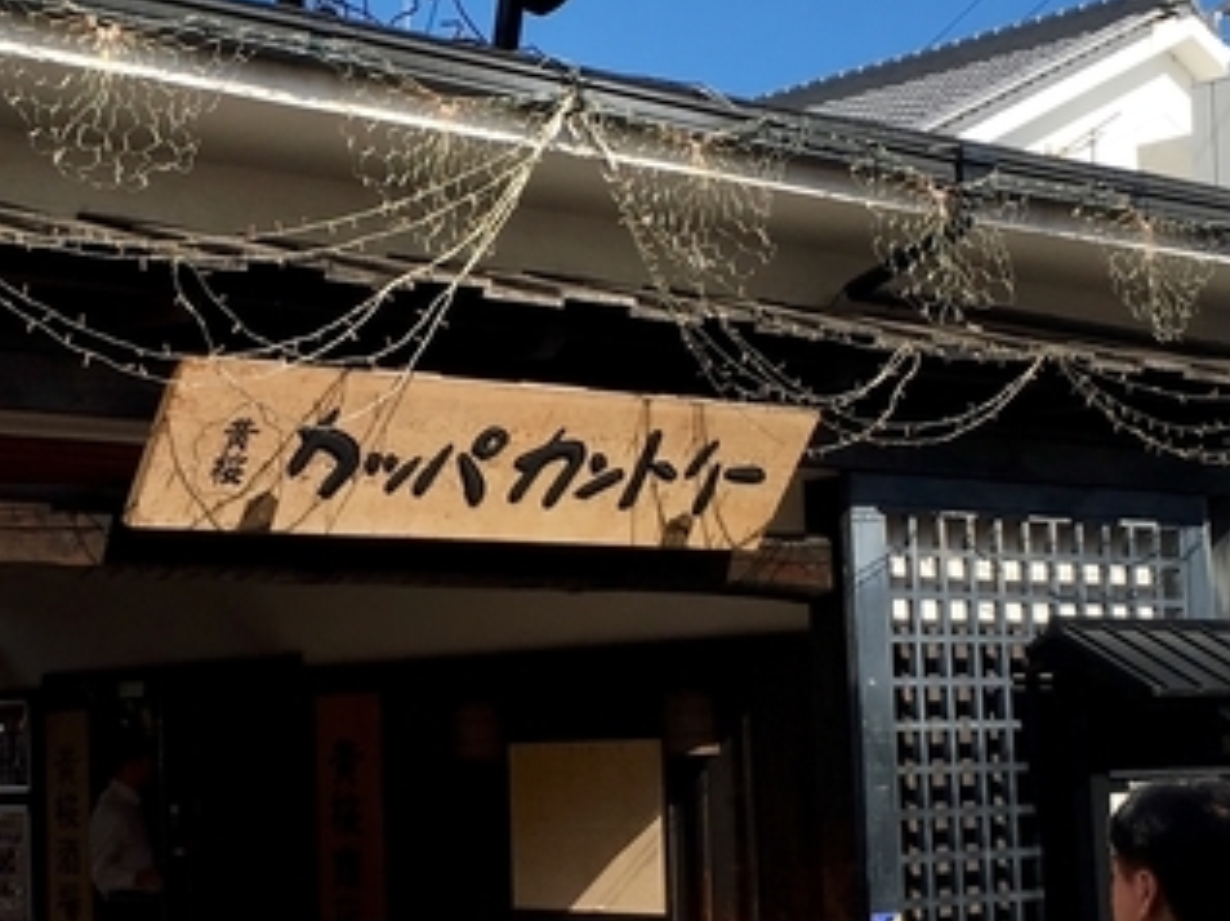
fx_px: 2592
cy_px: 511
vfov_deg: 20.1
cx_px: 348
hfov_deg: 26.4
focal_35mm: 73
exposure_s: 1/1876
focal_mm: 4.15
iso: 25
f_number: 2.2
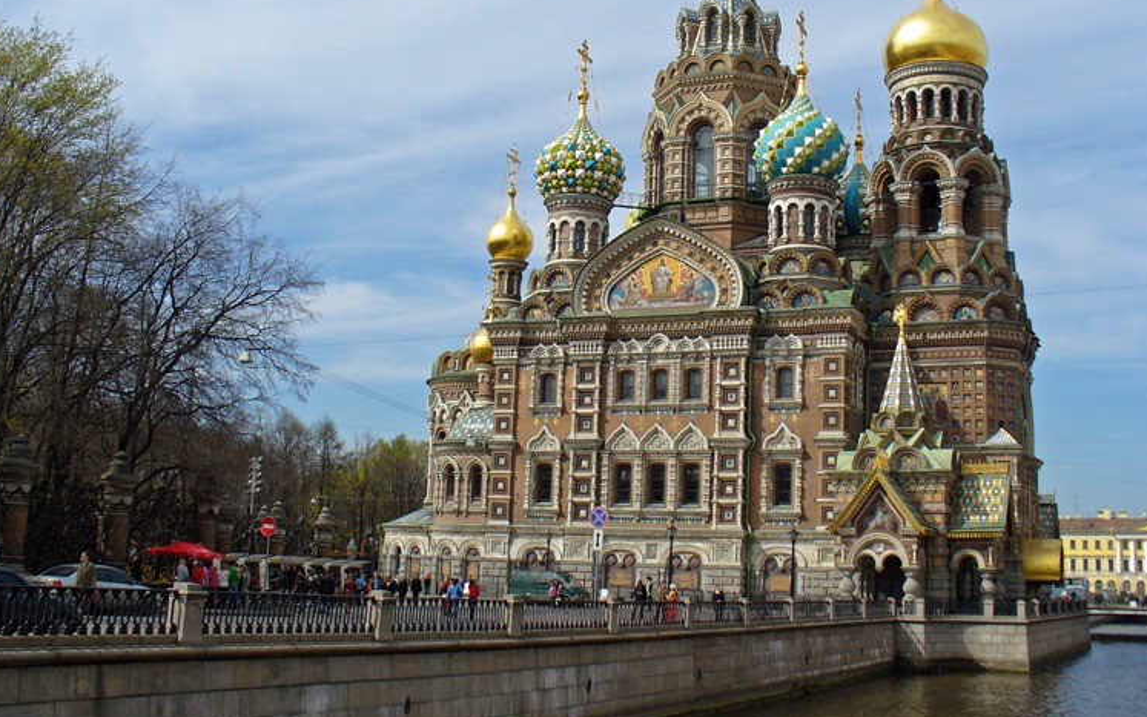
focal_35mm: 42
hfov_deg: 47.2
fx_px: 1313
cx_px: 568
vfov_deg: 30.5
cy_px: 290
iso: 80
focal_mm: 6.1
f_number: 5.6
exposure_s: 1/400
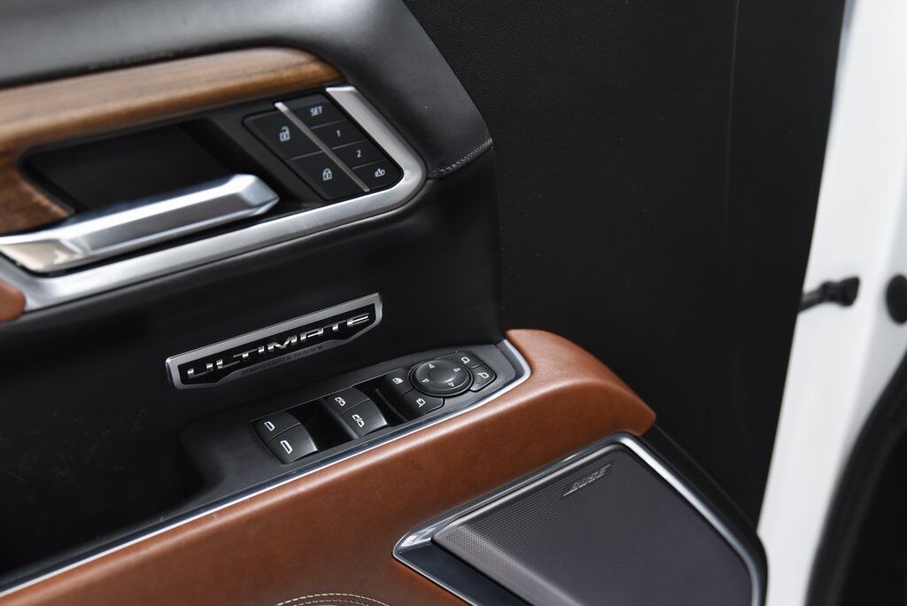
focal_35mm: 48
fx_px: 1210
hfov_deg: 41.1
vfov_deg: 28.1
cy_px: 303
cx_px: 454
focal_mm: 48
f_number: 4
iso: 1600
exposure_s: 1/20
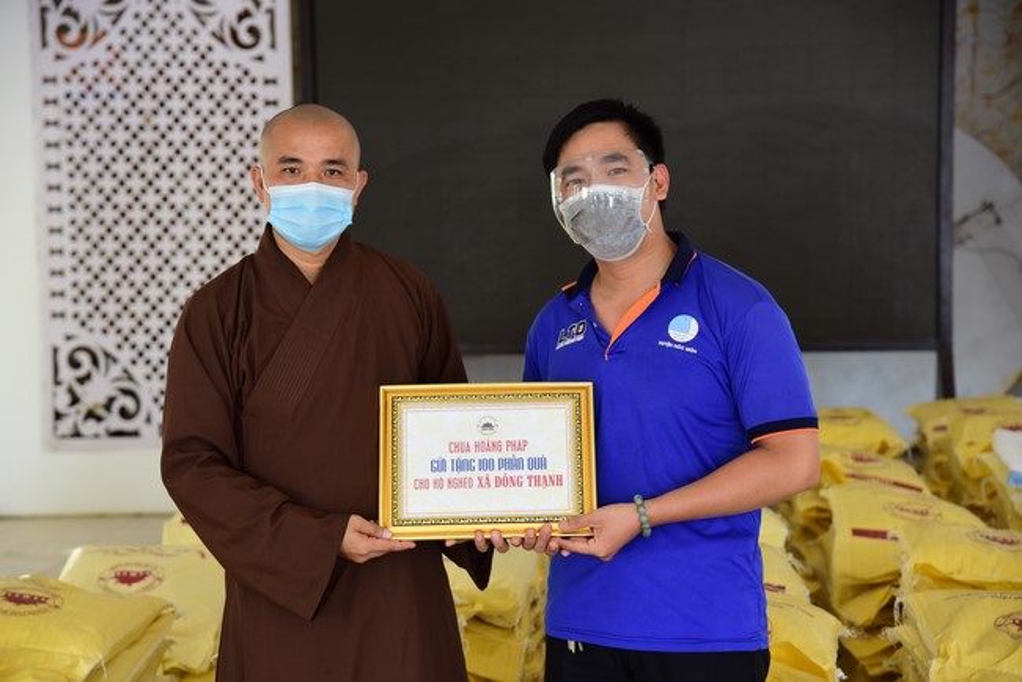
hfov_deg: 21.4
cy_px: 341
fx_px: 2698
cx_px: 511
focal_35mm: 95
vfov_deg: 14.4
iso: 500
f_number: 5.6
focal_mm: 95
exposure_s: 1/50
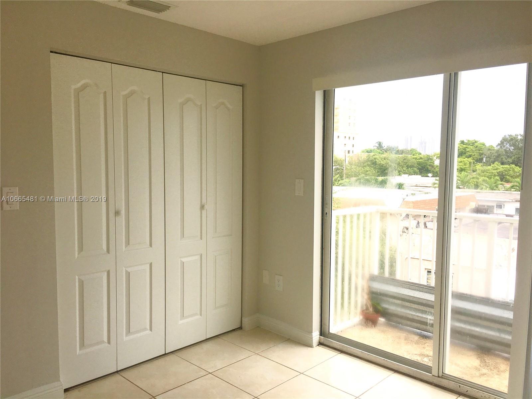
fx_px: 446
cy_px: 200
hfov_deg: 61.7
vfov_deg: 48.2
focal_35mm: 29
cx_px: 266
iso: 25
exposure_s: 1/409
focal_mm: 4.15
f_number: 2.2
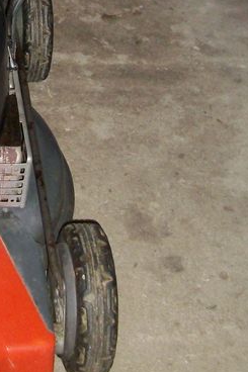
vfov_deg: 19.3
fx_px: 1024
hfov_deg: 13.3
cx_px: -80
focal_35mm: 99
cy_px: -87
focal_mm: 6.3
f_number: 3.1
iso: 250
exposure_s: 1/60
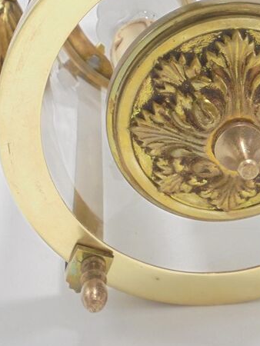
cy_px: 68
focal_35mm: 76
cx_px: 208
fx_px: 760
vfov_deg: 25.2
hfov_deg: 19.2
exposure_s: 1/30
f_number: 4.2
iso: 100
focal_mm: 6.9
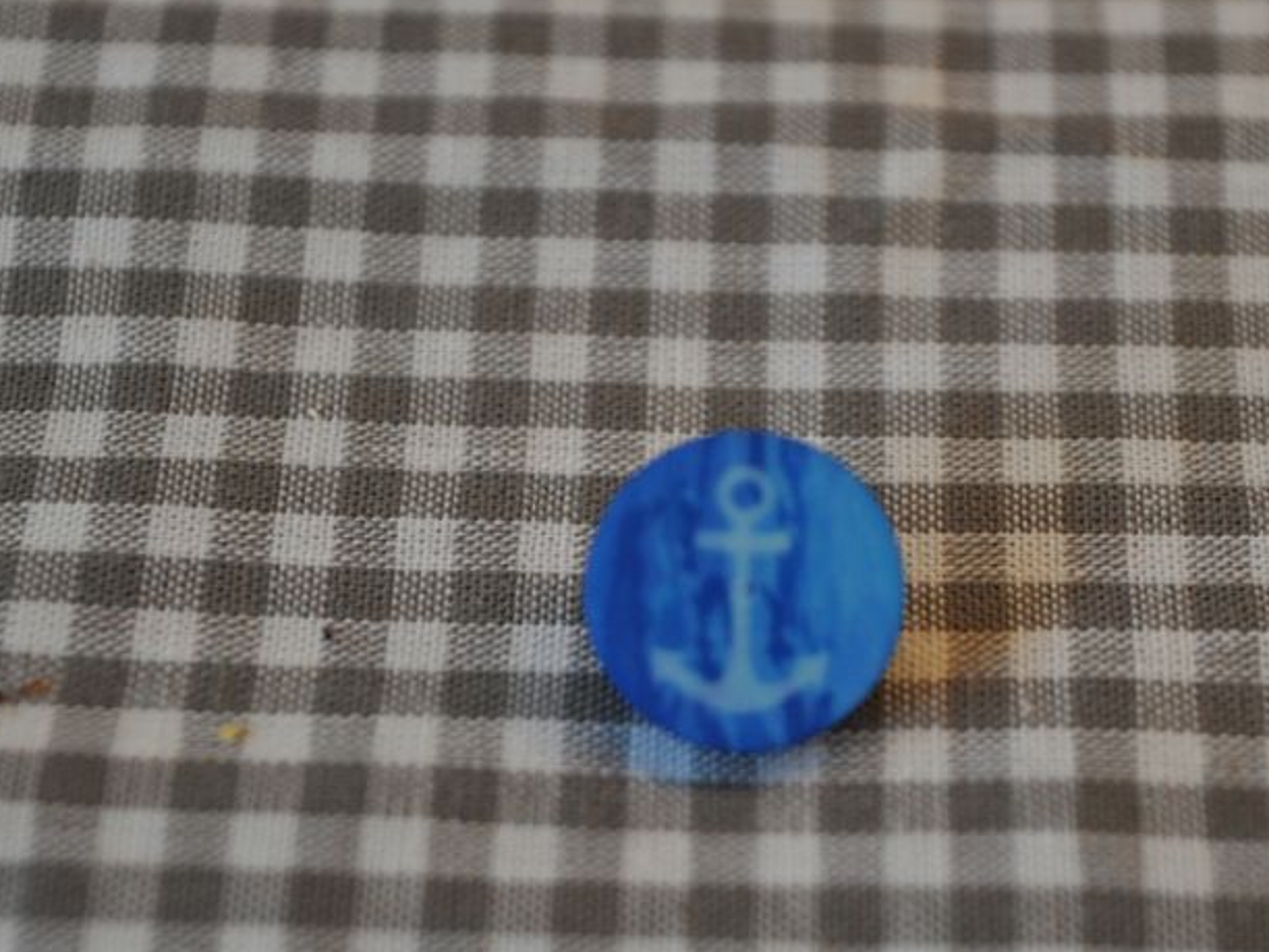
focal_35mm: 104
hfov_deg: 18.9
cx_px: 765
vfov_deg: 14.3
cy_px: 524
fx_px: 3799
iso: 800
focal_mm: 55
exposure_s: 1/50
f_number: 5.6
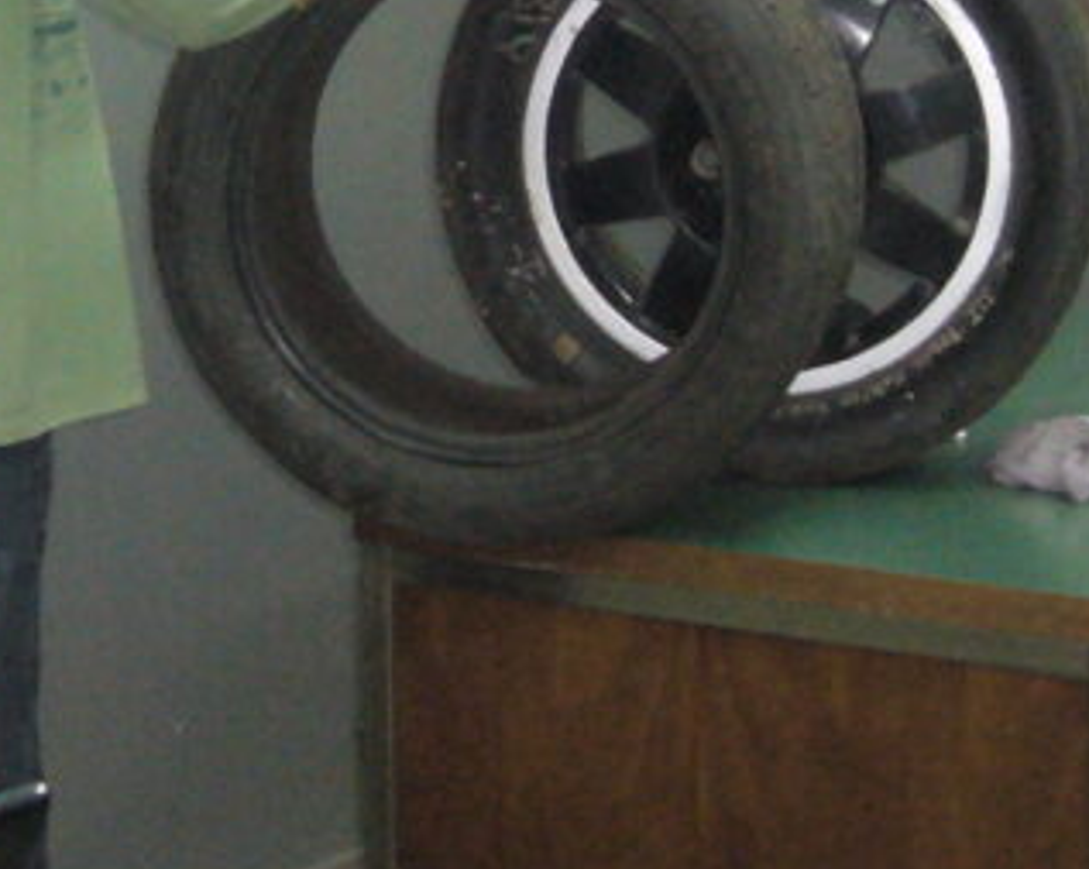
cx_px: 282
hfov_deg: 13.5
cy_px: -58
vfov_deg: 10.7
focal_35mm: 142
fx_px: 4572
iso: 320
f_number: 3.2
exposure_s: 1/30
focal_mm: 7.5
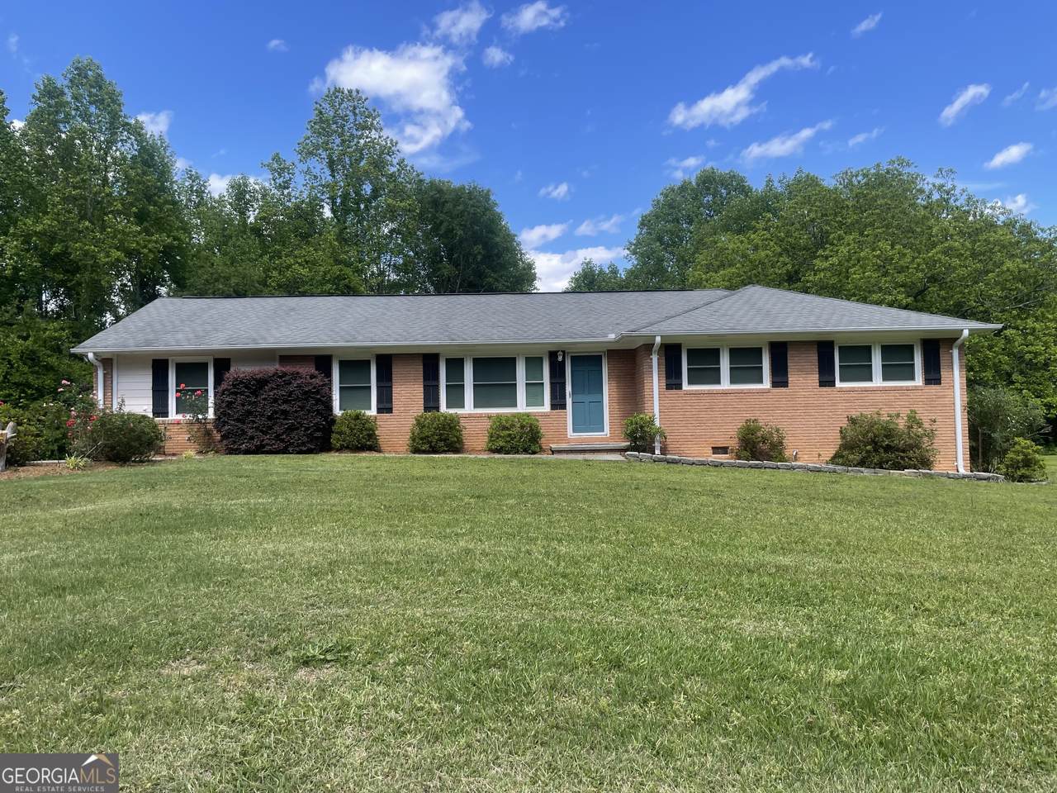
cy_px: 396
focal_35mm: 26
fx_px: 794
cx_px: 528
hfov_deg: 67.3
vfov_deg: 53.1
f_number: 1.6
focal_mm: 4.2
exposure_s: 1/1667
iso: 32
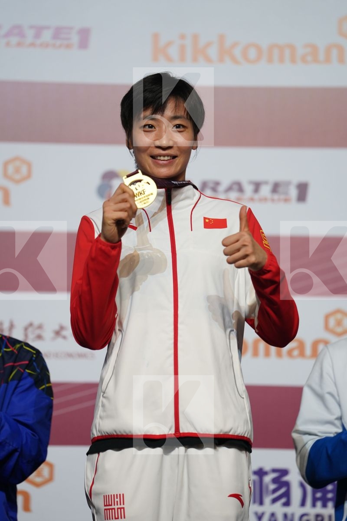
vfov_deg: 10.4
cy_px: 260
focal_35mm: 198
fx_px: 2863
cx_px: 174
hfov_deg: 6.9
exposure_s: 1/250
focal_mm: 198
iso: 800
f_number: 2.8
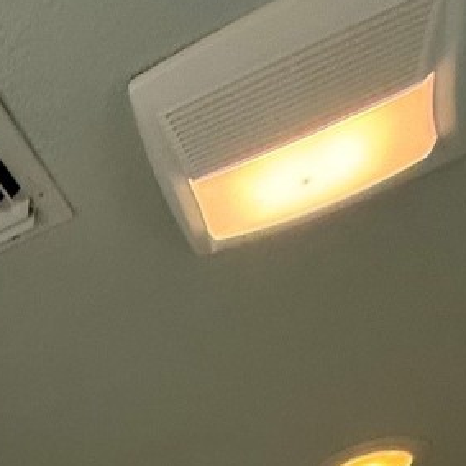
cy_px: 1211
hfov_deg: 22.3
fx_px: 1020
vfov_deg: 13.7
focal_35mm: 67
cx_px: -180
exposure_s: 1/120
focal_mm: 2.22
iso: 125
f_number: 2.2
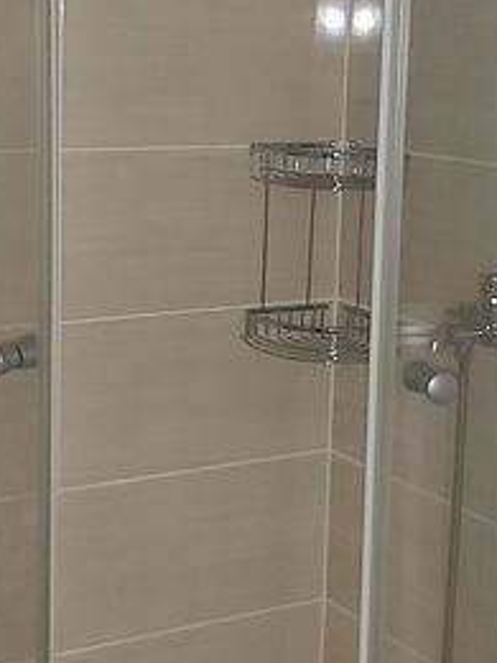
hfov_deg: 18.4
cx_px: 260
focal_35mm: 80
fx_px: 1531
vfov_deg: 24.4
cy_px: 260
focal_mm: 3.92
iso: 320
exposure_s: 1/33
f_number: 1.7
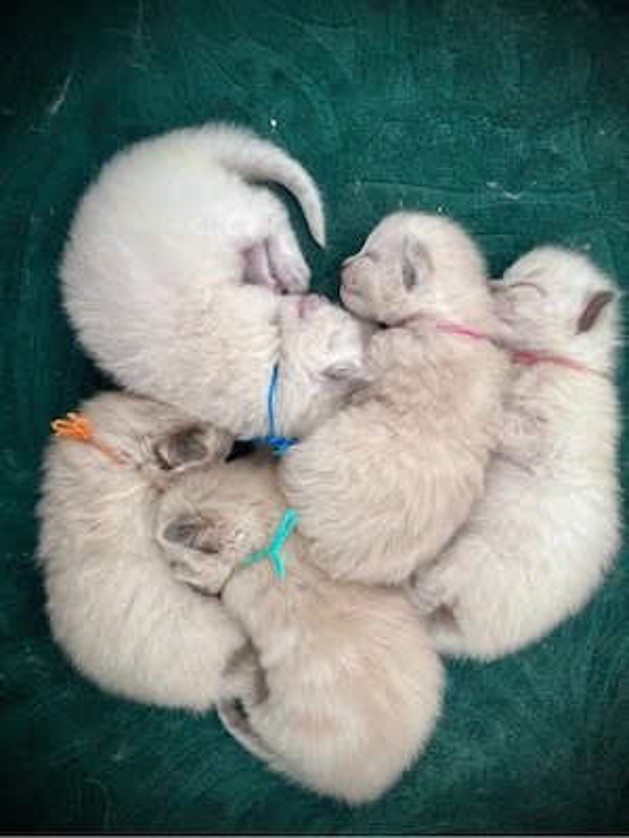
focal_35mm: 26
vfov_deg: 67.3
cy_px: 419
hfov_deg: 53.1
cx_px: 314
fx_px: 630
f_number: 1.6
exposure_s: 1/60
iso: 250
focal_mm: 5.96
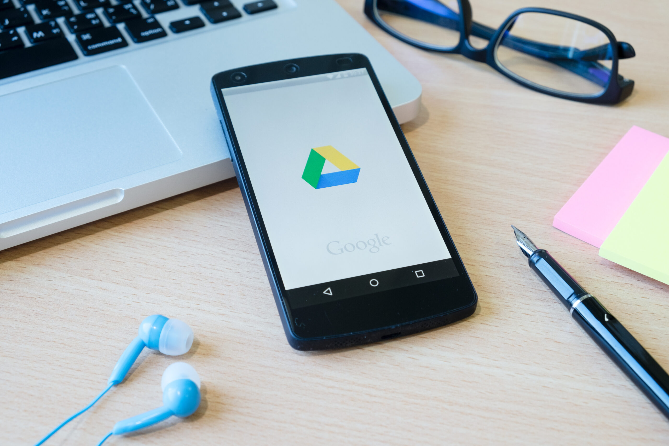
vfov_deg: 27.5
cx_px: 334
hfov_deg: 40.3
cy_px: 223
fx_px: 911
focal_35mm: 49
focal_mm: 32.9
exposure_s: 1/15
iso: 400
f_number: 6.4
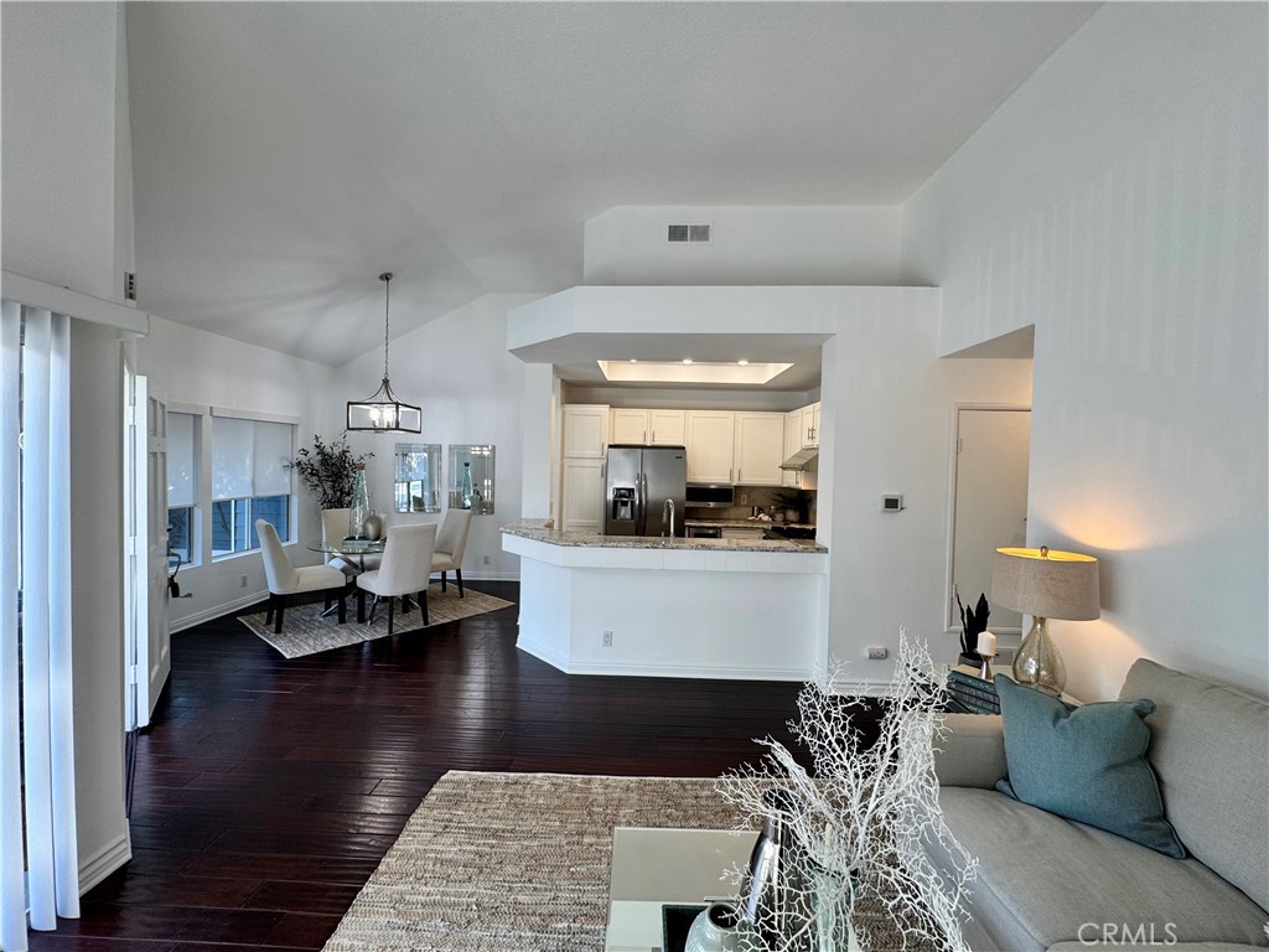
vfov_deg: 85.7
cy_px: 476
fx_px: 513
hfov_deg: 102.1
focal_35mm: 14
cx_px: 634
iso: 50
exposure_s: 1/120
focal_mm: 2.22
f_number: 2.2
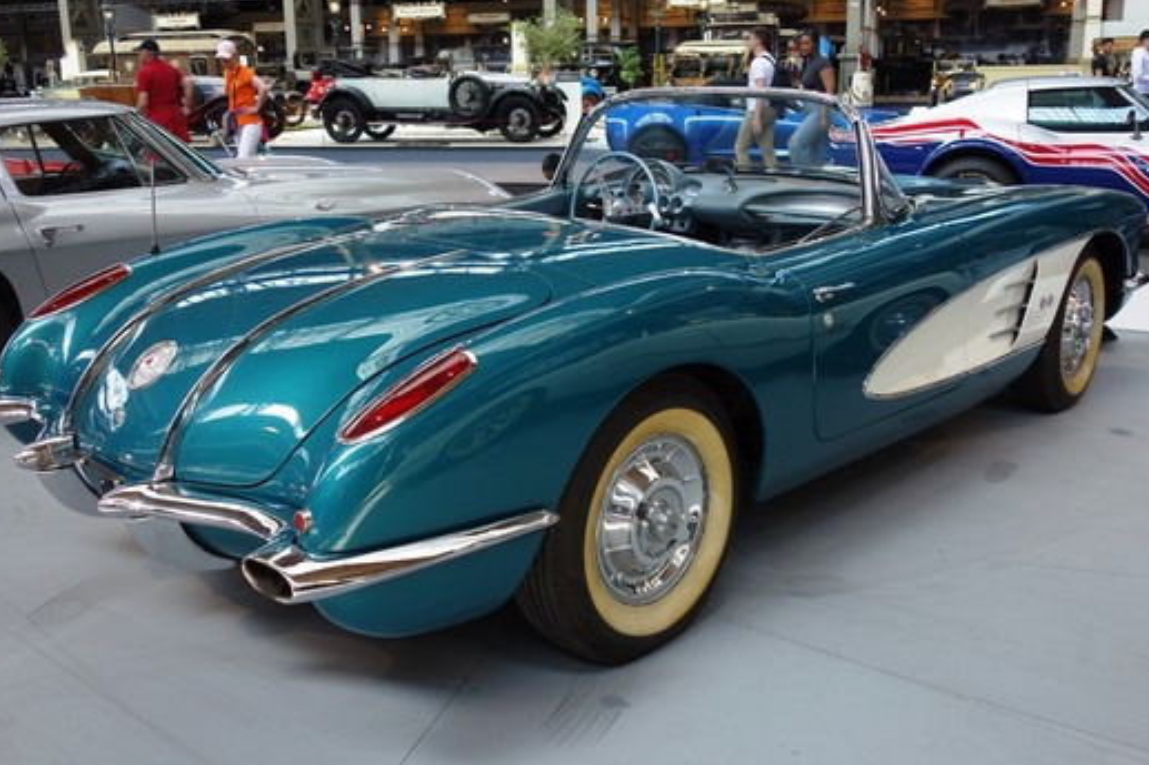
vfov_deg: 36.8
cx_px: 569
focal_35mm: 36
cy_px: 338
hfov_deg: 53.2
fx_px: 1148
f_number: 2.8
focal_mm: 11.46
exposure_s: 1/100
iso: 125
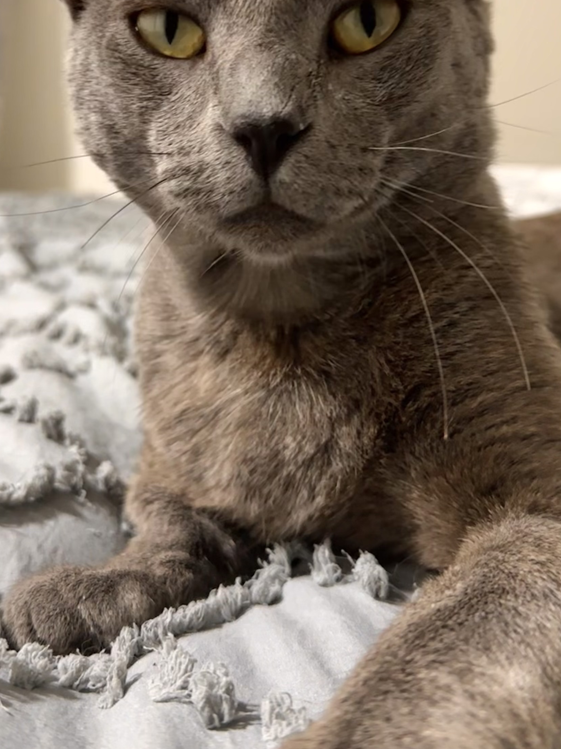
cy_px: 244
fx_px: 951
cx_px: 262
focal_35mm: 44
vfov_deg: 42.3
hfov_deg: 32.9
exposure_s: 1/60
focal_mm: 6.86
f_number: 1.78
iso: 500
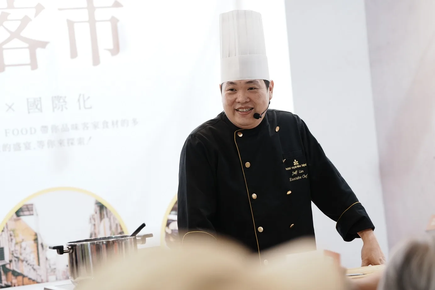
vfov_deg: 11.9
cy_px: 145
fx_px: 1389
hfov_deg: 17.8
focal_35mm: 115
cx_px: 218
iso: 1000
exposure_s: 1/160
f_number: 4
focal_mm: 115
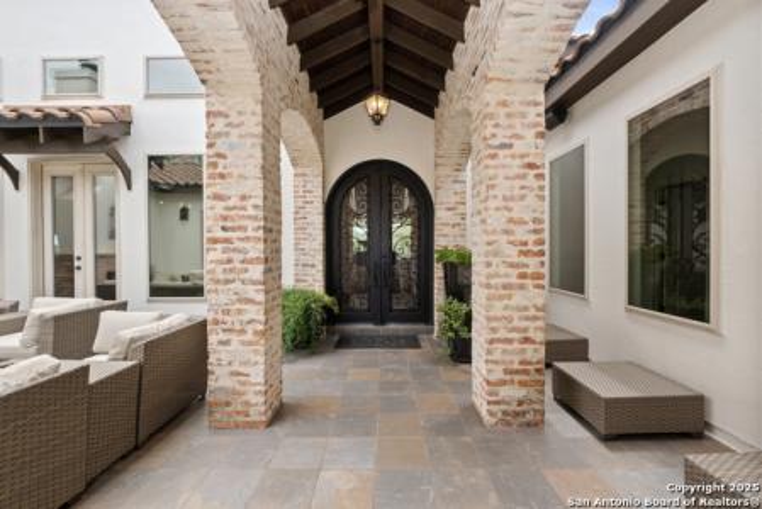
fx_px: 318
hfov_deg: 100.4
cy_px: 254
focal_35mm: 15
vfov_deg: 77.4
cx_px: 381
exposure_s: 1/50
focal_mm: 10
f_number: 10
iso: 400
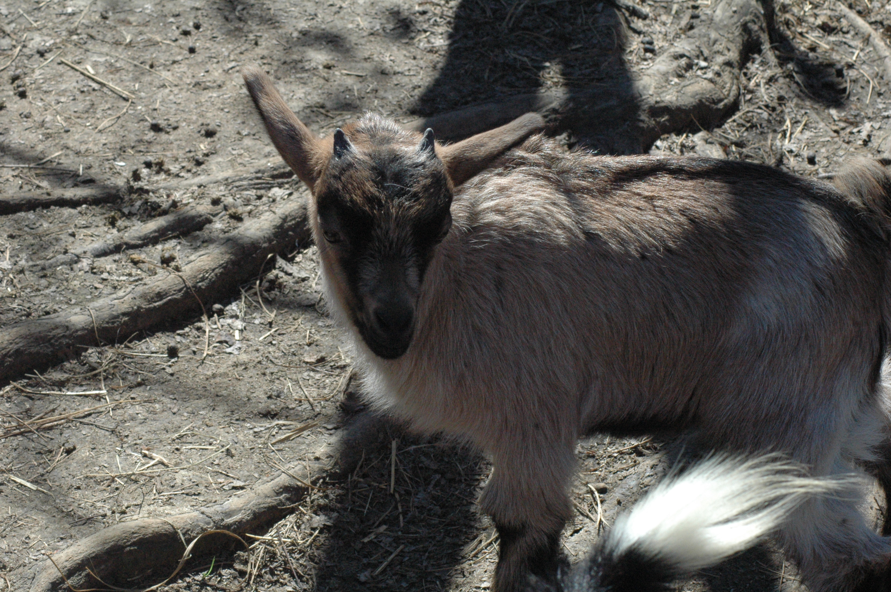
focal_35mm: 105
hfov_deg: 19.5
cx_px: 446
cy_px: 296
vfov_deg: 13.0
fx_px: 2596
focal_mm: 70
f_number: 13
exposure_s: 1/640
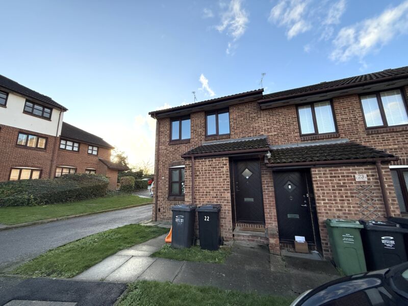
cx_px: 204
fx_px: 165
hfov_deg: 102.1
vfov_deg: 85.7
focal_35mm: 14
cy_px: 153
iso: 64
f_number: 2.2
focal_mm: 2.22
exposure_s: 1/619
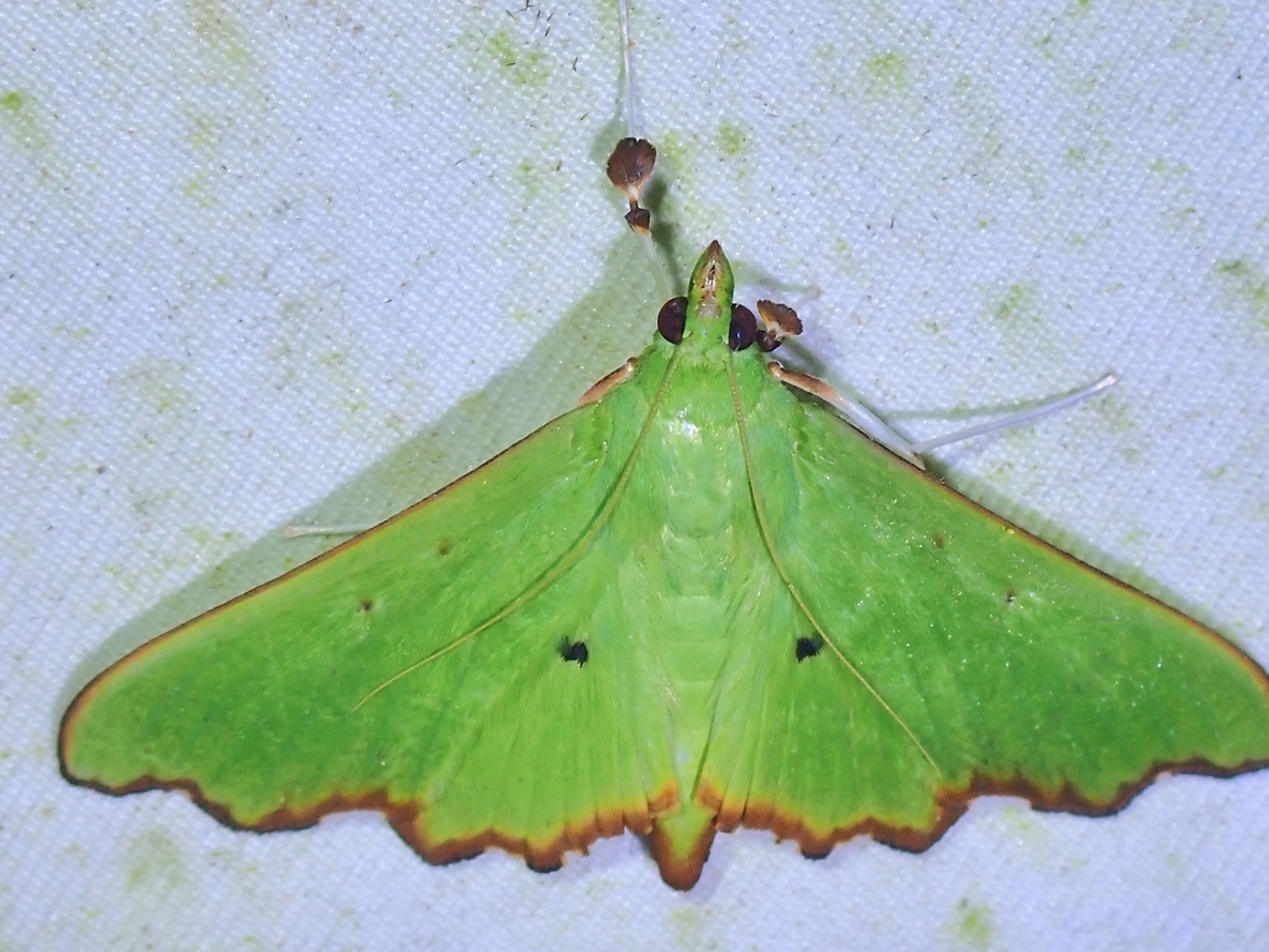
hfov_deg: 17.7
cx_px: 685
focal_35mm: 111
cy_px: 448
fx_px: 4069
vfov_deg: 13.3
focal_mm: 18
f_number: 6.3
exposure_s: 1/320
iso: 200
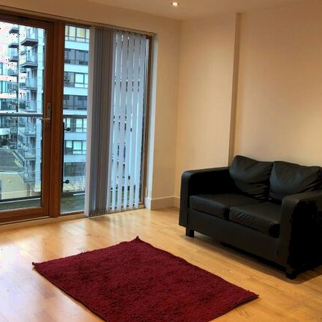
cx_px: 220
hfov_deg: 41.2
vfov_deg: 41.8
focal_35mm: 40
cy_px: 142
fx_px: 421
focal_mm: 4
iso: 40
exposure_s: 1/17
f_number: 1.8
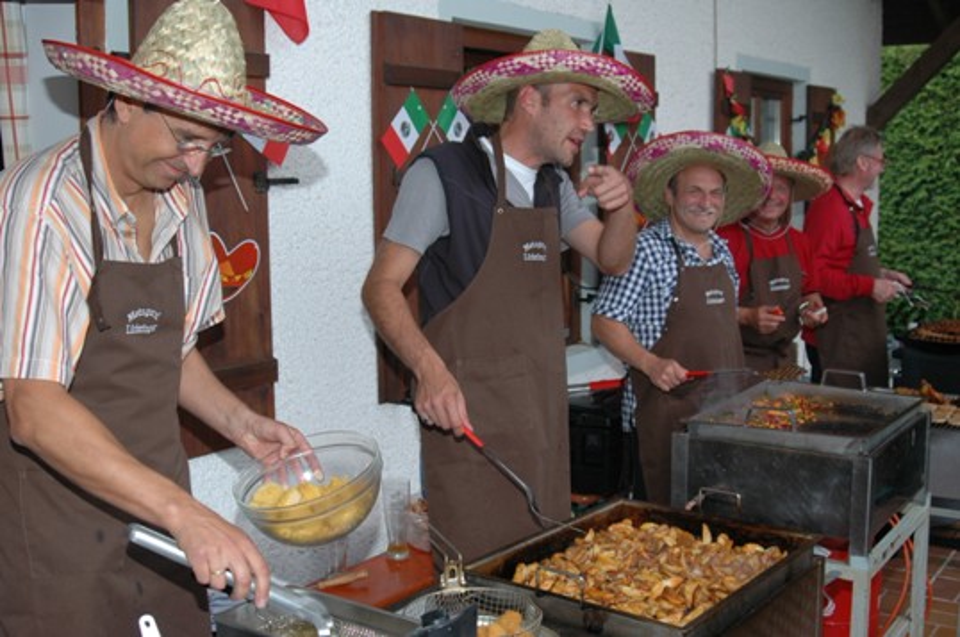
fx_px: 1118
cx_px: 480
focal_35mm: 42
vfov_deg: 31.8
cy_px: 318
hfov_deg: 46.5
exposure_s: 1/100
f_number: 5
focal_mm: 28
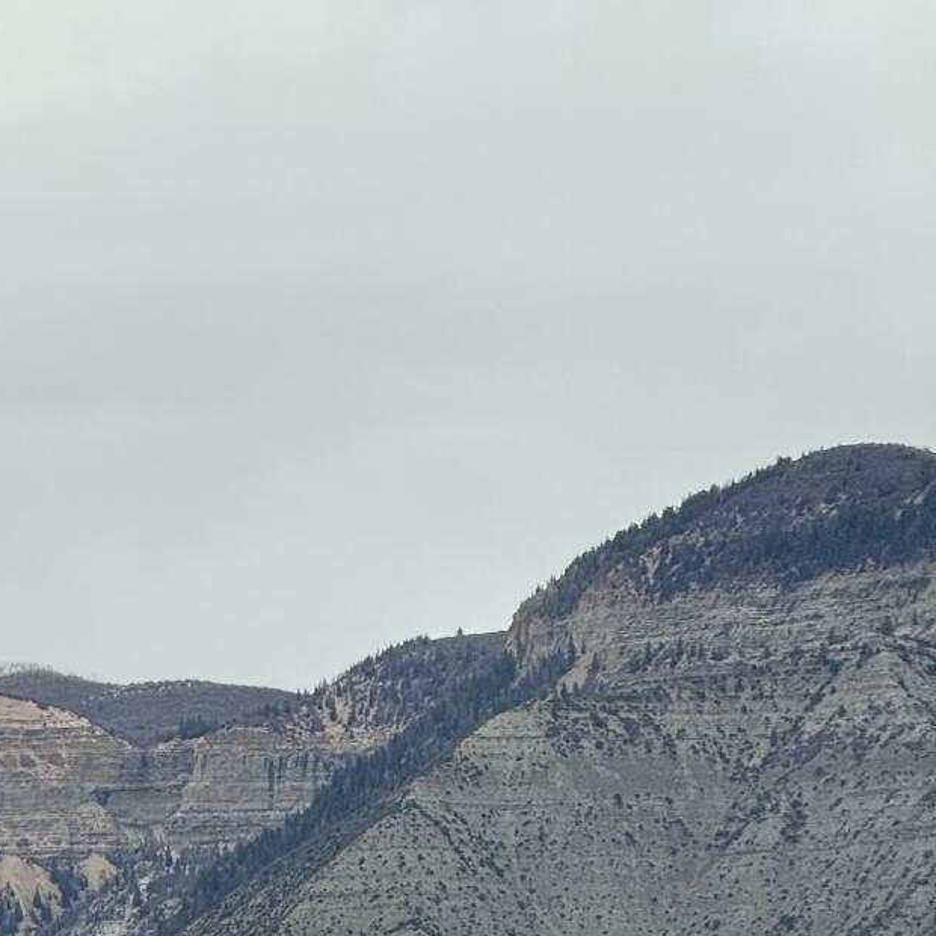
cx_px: -190
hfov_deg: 5.1
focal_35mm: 342
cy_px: 1291
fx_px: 10462
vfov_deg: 5.1
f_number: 2.8
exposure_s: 1/1318
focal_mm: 15.66
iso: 50
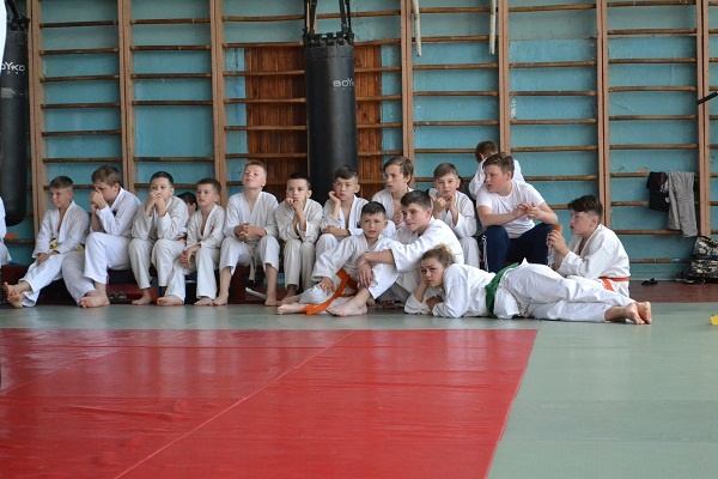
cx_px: 359
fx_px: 1645
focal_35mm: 82
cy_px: 240
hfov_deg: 24.6
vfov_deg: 16.6
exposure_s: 1/250
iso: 3200
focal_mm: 55
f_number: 5.6
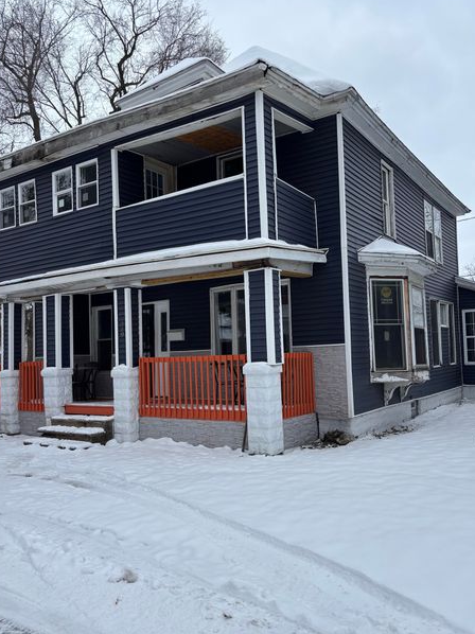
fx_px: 531
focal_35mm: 29
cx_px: 236
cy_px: 327
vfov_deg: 61.7
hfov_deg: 48.2
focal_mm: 5.96
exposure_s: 1/1190
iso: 50
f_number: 1.6
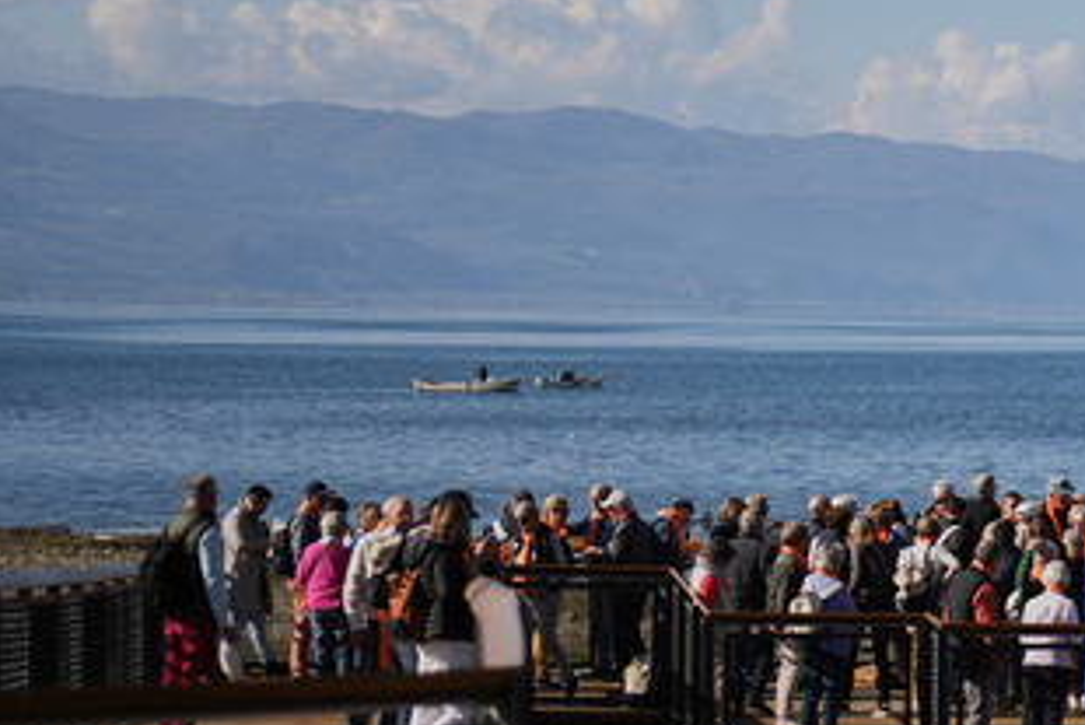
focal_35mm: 165
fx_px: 4975
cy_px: 597
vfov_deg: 8.3
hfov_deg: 11.8
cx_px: 1722
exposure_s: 1/25600
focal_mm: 50
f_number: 1.2
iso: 200
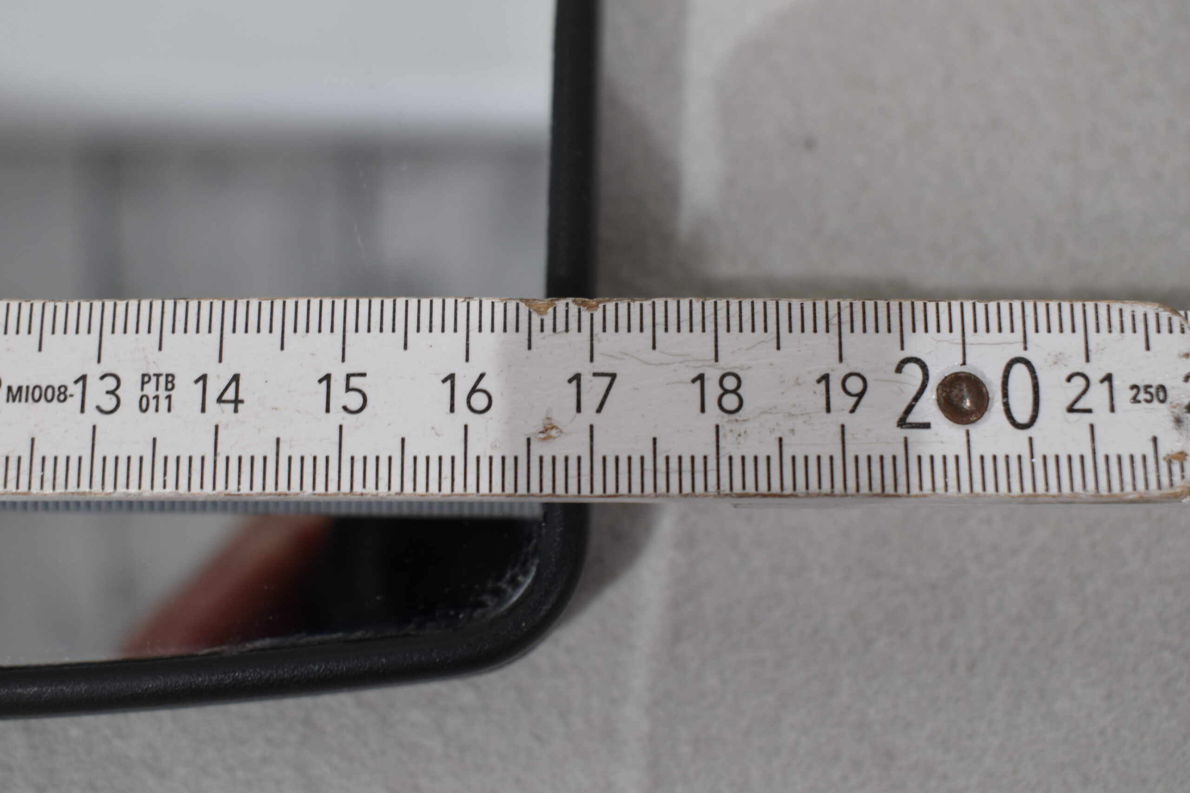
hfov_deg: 43.6
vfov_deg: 29.9
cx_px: 595
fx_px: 1487
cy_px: 396
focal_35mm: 45
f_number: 6.3
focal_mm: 30
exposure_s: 1/60
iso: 400
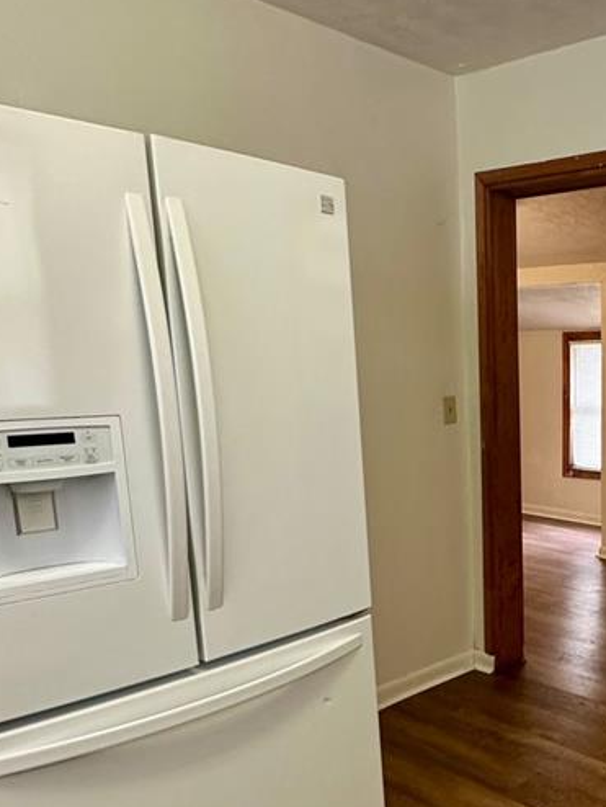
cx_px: 619
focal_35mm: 34
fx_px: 793
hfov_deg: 37.0
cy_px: 500
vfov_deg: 53.4
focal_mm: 2.22
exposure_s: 1/60
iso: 160
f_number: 2.2
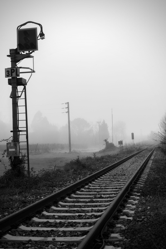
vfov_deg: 37.9
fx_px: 363
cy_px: 124
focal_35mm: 52
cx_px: 83
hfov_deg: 25.8
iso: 100
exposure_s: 1/25
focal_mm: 35
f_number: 20
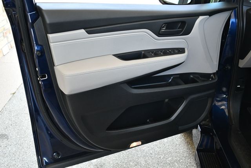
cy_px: 84
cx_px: 126
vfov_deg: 36.9
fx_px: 251
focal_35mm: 36
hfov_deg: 53.1
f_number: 3.5
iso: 500
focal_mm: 18
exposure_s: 1/250
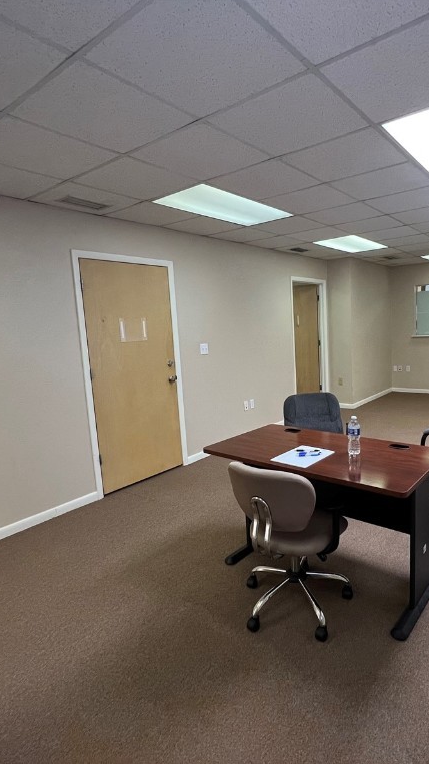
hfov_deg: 57.4
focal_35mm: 19
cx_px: 276
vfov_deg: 89.6
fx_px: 384
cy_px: 380
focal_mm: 1.57
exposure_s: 1/90
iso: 250
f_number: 1.8
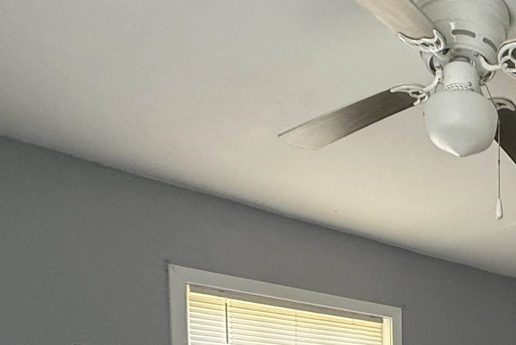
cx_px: 573
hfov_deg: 37.6
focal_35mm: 43
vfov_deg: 25.6
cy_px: 479
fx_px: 616
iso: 400
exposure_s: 1/82
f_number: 2.2
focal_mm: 2.22
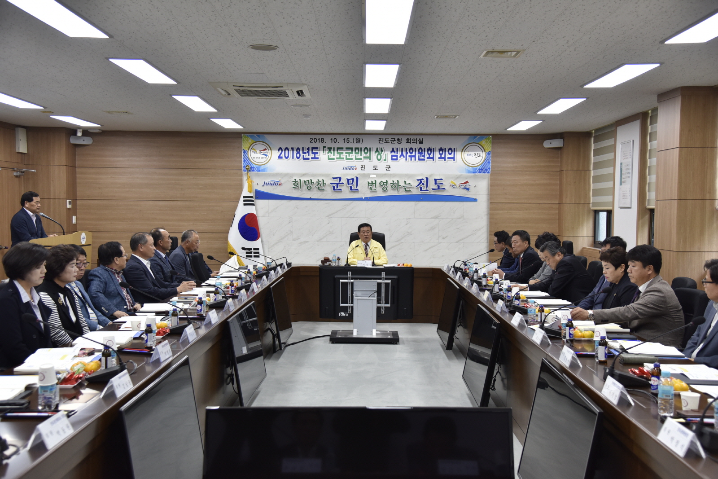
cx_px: 359
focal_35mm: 40
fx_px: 798
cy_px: 240
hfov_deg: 48.5
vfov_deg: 33.4
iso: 800
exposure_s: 1/125
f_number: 4.5
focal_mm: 40
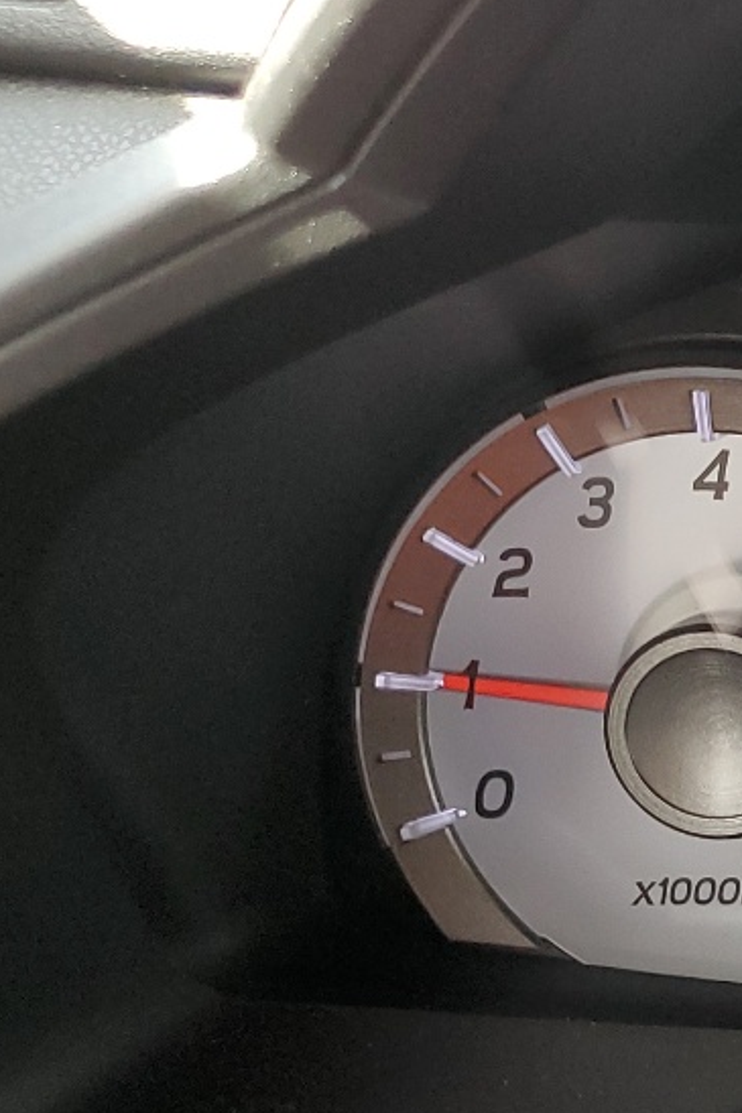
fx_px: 2444
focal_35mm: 79
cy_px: 554
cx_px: 1582
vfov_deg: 25.7
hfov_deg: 13.9
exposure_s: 1/120
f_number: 1.5
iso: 70
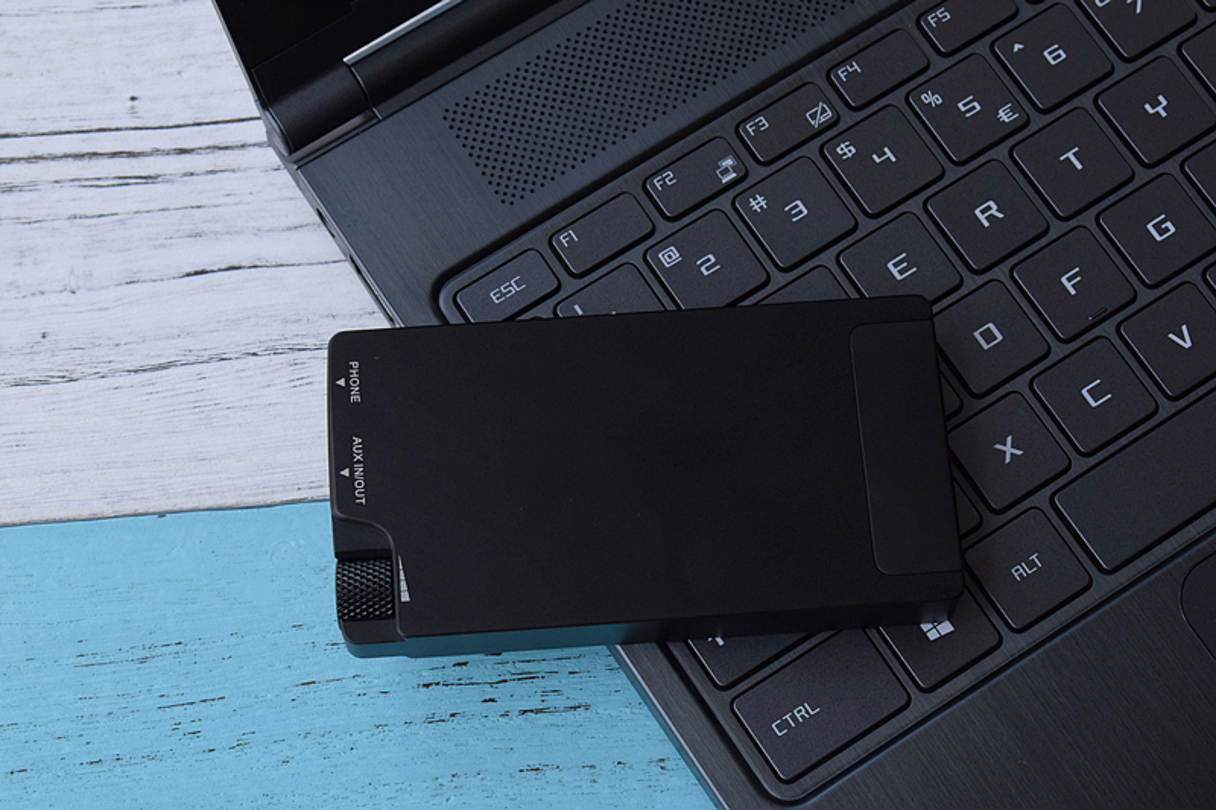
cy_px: 405
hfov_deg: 24.6
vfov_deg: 16.5
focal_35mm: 82
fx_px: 2786
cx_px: 608
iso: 1600
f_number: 10
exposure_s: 1/400
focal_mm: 55
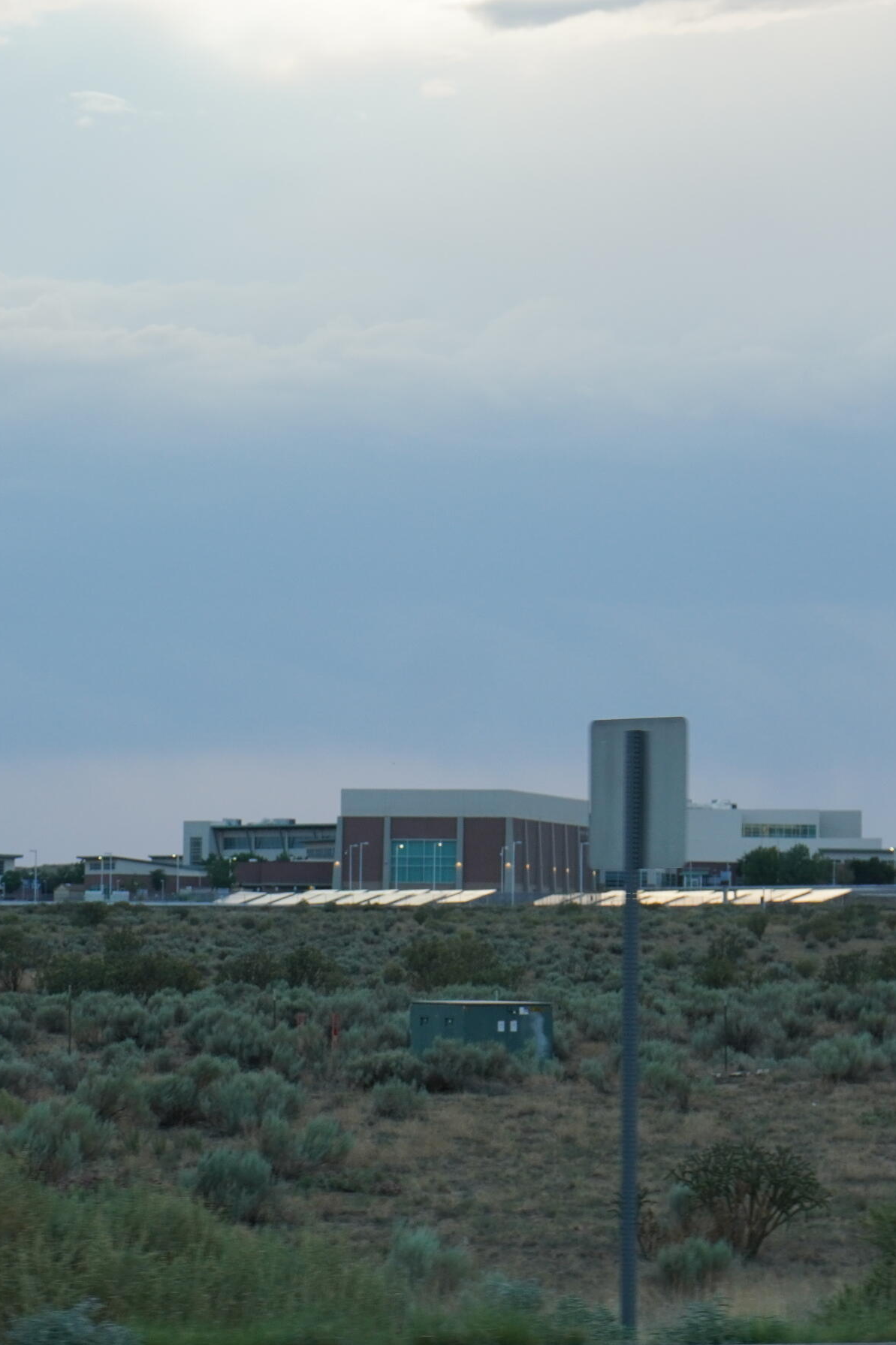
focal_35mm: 176
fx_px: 6571
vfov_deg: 11.7
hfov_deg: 7.8
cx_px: 290
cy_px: 679
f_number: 4
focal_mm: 70
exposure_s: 1/160
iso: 400
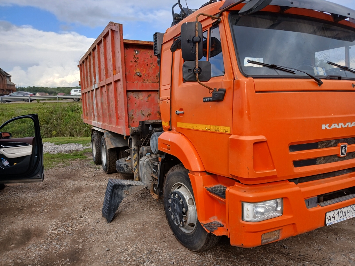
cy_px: 133
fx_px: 267
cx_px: 178
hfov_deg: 67.3
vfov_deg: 53.1
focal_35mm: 26
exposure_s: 1/266
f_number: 1.8
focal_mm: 3.98
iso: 20
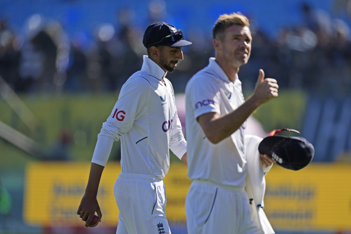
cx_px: 176
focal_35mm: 600
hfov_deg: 3.4
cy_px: 117
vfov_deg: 2.3
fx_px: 5850
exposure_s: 1/1000
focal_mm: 600
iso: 160
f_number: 4.5
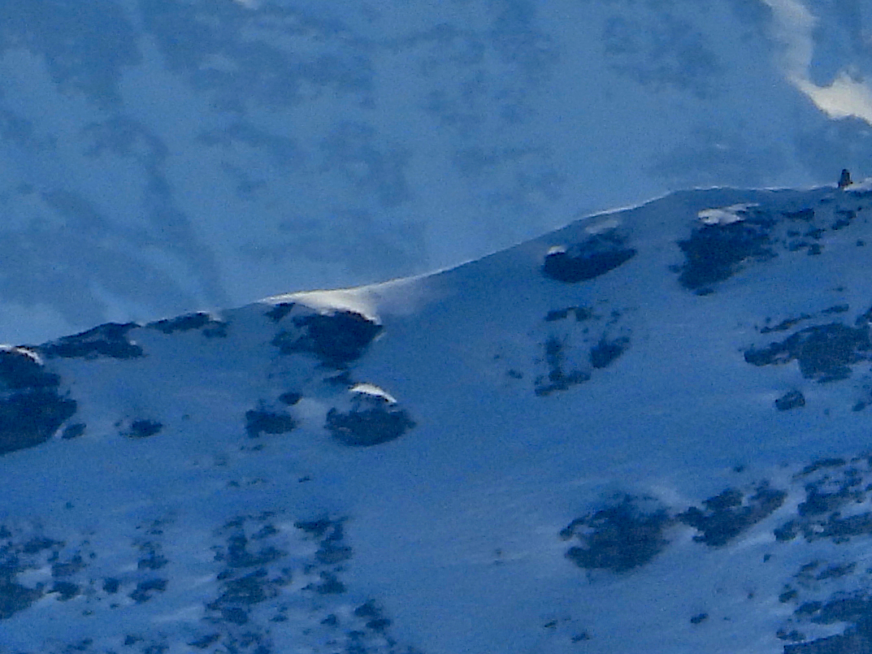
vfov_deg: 0.3
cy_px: -255
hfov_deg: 0.4
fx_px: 119014
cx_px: -735
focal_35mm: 4724
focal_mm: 198
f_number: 6.3
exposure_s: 1/1600
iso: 100
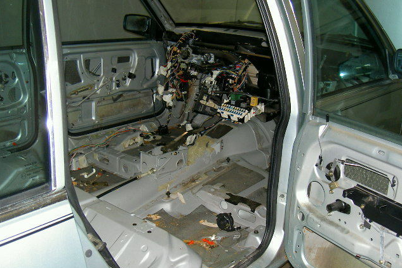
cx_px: 202
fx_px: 458
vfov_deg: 32.6
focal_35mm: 41
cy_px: 147
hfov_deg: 47.4
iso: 100
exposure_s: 1/59.5
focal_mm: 8
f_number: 2.8
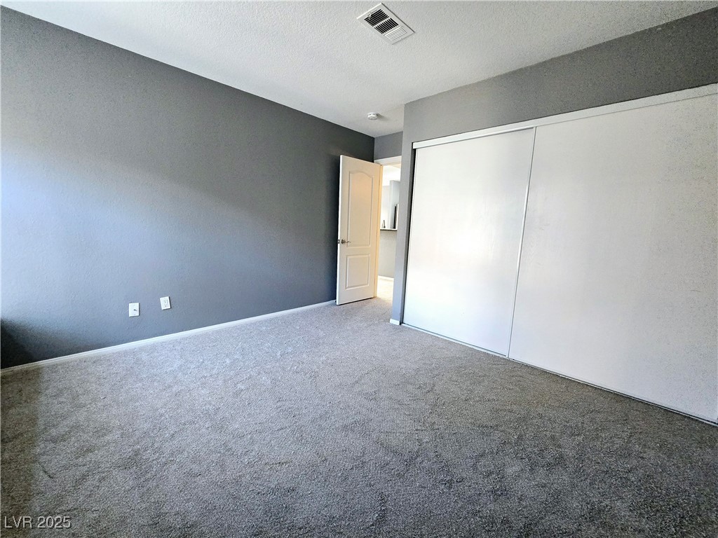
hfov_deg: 106.2
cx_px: 359
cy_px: 269
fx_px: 270
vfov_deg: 89.9
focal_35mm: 13
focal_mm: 2.2
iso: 400
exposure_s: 1/60.2
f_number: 2.2
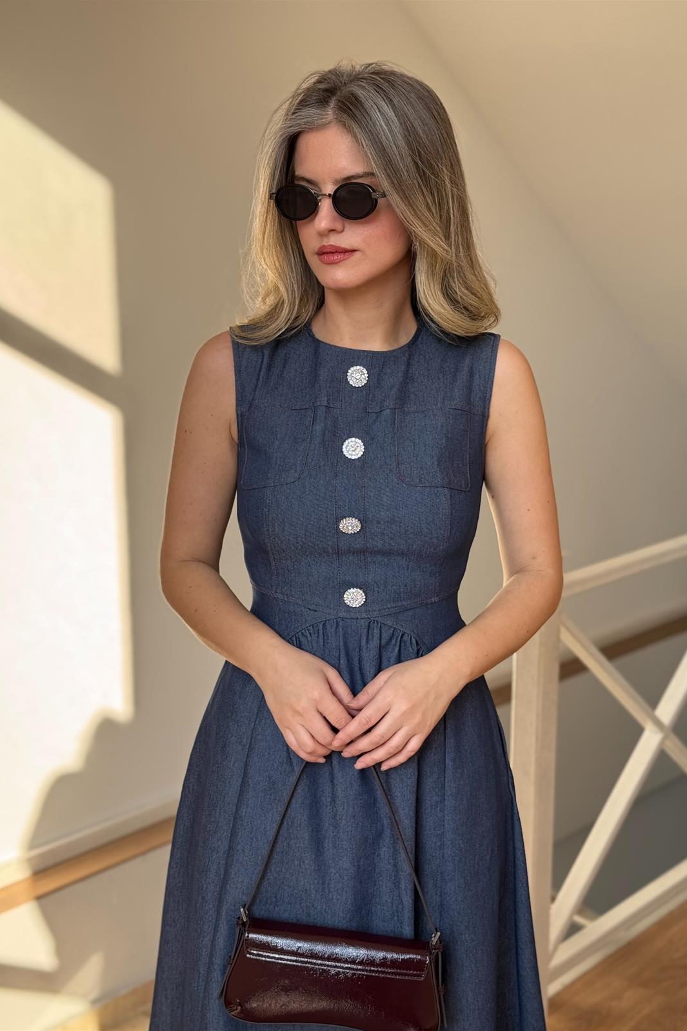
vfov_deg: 39.6
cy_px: 516
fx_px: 1431
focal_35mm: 50
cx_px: 361
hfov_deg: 27.0
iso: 64
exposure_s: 1/331
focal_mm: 6.76
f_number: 1.78
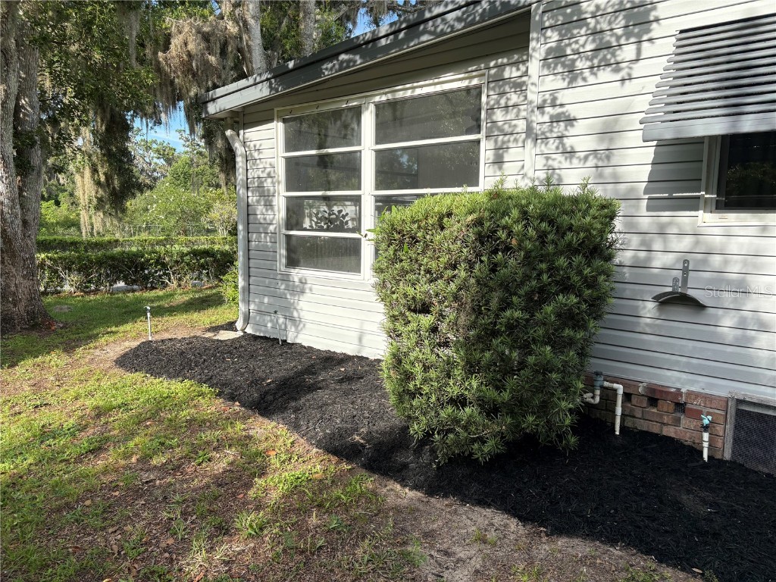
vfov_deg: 53.1
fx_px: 583
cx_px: 388
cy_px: 291
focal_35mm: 26
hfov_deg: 67.3
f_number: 1.6
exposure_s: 1/1550
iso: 50
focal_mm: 5.96
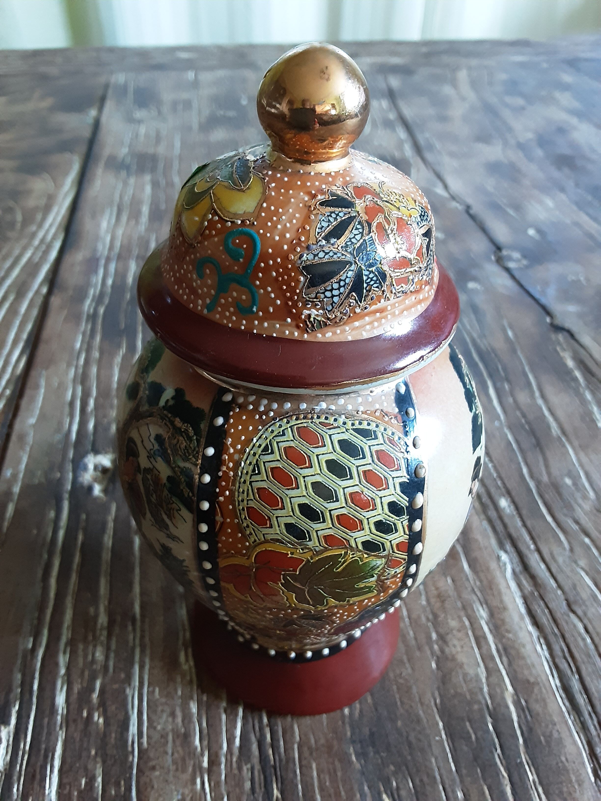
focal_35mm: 28
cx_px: 300
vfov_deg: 63.4
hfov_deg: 49.7
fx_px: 648
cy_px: 400
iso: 250
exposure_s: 1/25
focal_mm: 2.9
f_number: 1.9
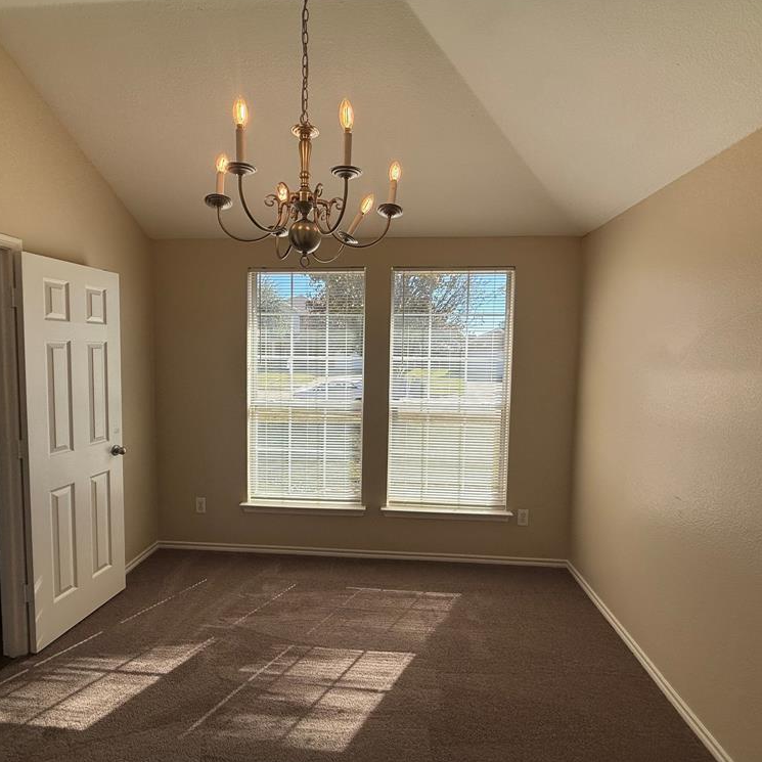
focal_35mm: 17
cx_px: 370
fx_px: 423
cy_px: 378
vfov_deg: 84.0
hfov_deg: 83.9
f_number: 2.2
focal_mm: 2.22
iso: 50
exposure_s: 1/664
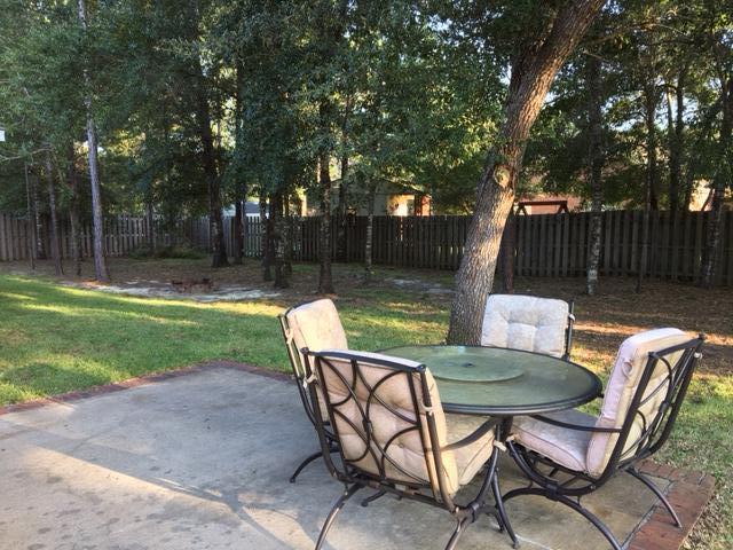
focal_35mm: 29
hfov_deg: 61.7
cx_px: 366
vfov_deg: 48.2
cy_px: 275
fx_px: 614
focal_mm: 4.15
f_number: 2.2
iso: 25
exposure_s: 1/60
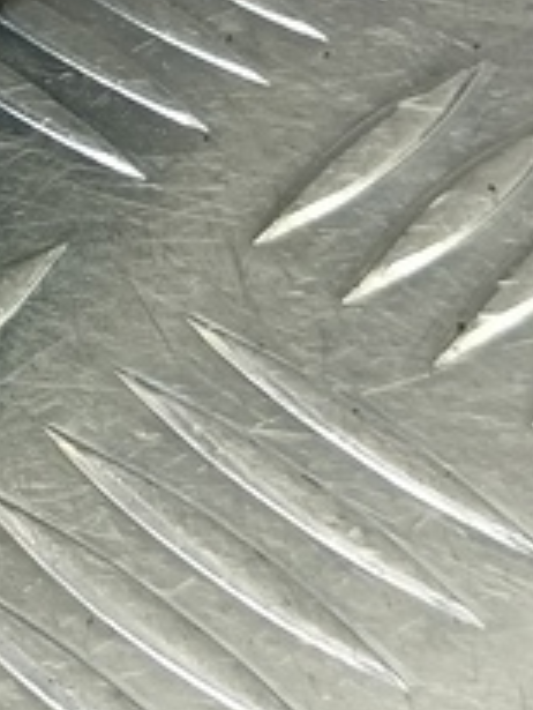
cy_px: -443
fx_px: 2358
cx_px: -516
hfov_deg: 11.6
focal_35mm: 115
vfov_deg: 15.4
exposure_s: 1/50
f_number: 1.6
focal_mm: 4.11
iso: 142
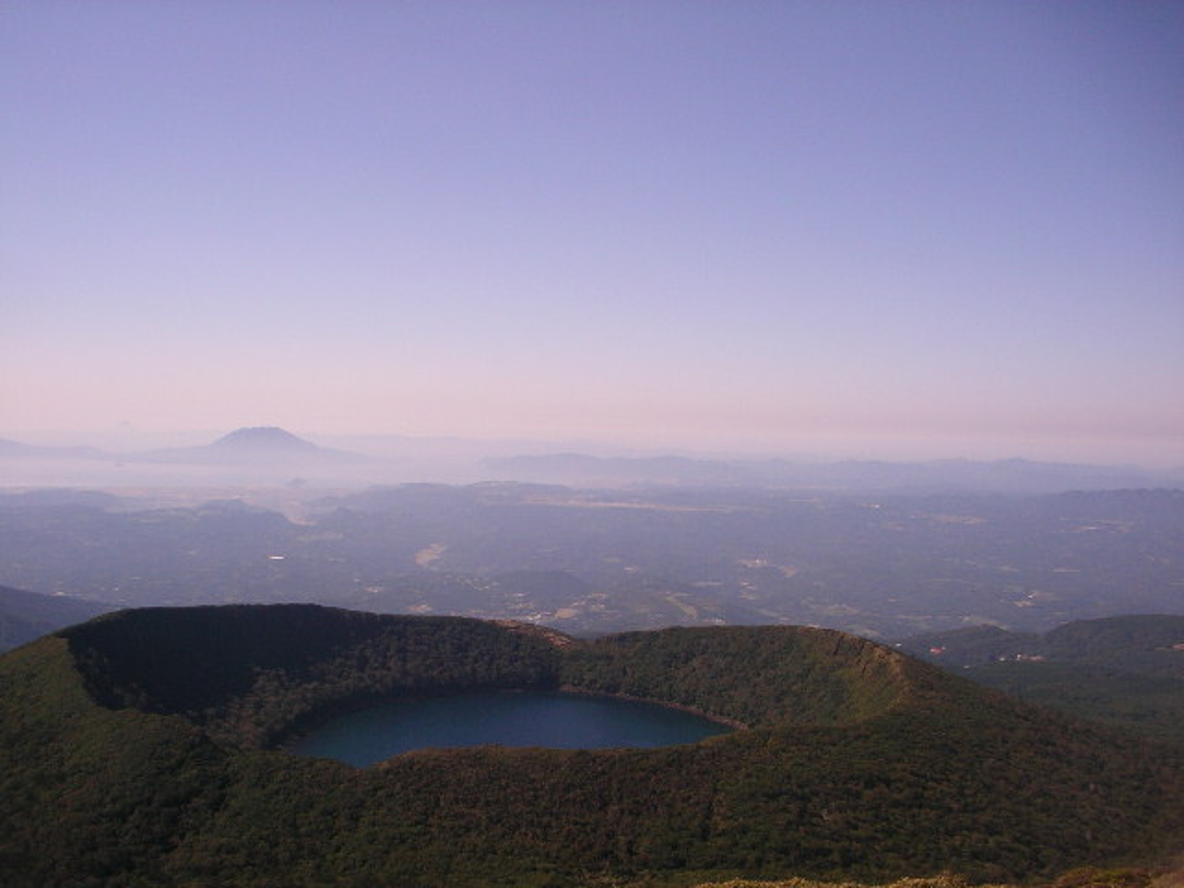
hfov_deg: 50.1
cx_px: 592
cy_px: 444
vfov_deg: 38.7
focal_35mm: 37
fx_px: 1266
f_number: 2.8
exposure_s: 1/320
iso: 50
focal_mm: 5.7
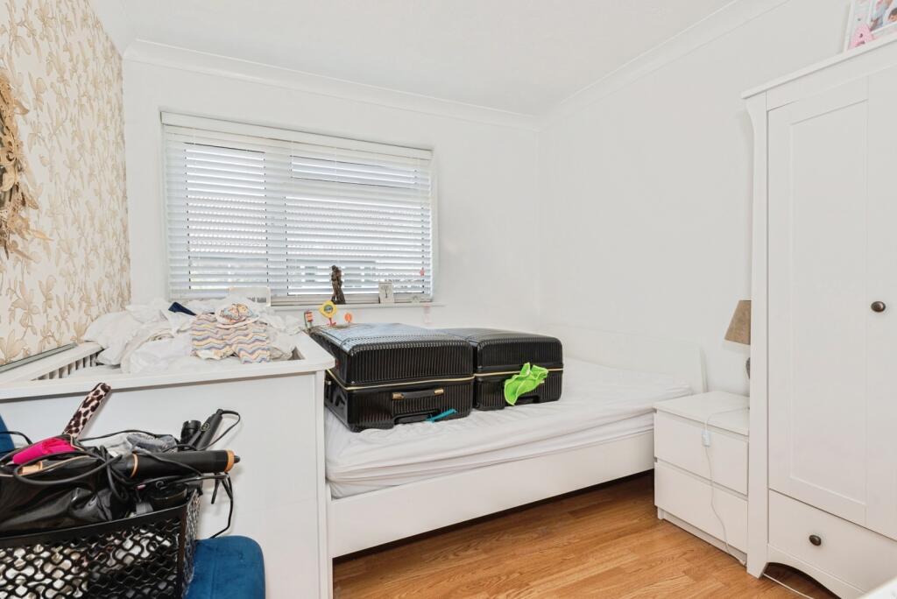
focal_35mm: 16
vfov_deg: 73.8
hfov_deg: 96.7
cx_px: 448
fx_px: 399
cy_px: 300
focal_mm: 16
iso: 200
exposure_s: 1/30
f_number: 8
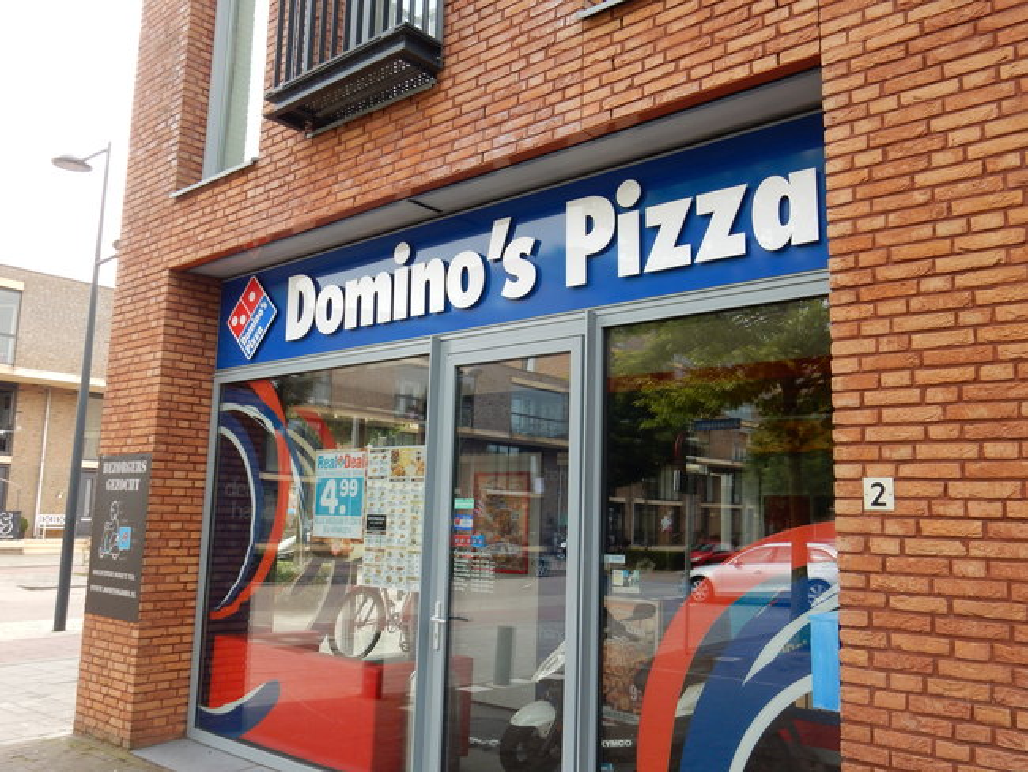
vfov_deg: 46.8
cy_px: 386
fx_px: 891
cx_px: 514
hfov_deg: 59.9
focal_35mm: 30
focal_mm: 5.4
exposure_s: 1/160
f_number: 4
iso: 125
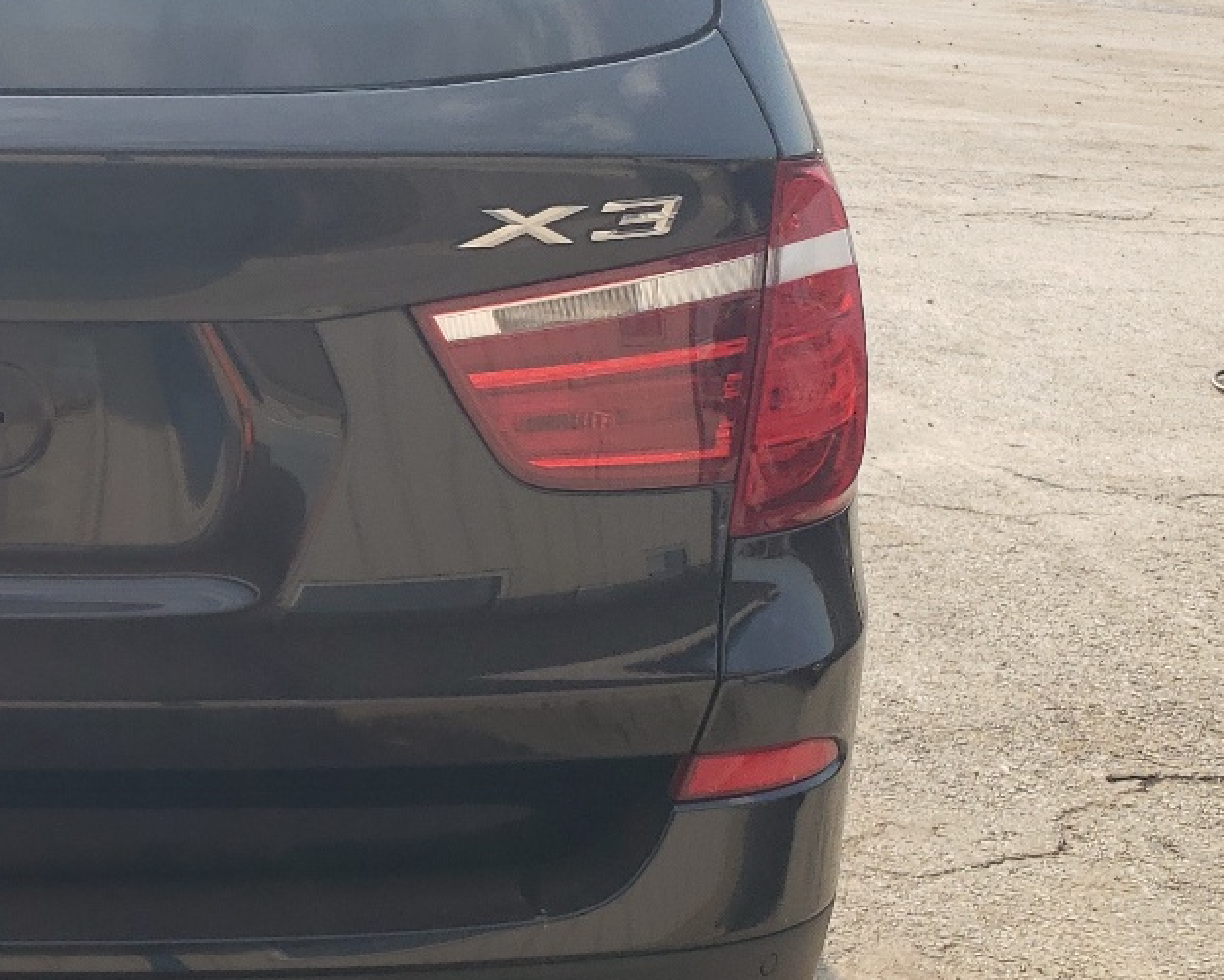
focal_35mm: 65
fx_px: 2355
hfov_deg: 26.6
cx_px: -149
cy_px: 490
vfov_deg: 23.5
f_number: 1.5
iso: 50
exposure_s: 1/1667
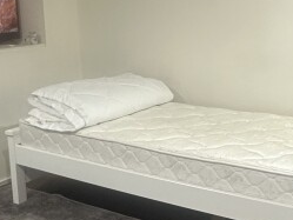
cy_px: 119
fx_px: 381
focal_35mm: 45
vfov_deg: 32.2
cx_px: 141
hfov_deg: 42.1
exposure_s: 1/50
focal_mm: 2.22
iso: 200
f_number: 2.2
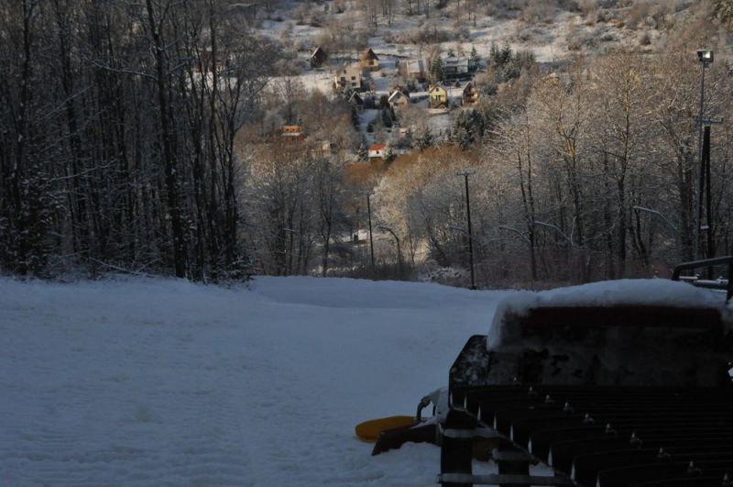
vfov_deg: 22.6
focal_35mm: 60
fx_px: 1220
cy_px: 244
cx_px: 366
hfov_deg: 33.4
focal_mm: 40
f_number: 9
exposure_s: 1/2000
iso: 1000
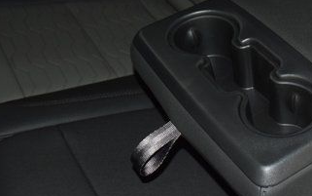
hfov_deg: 29.2
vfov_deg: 19.4
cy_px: 97
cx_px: 287
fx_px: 570
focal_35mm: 67
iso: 2000
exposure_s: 1/60
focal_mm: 22
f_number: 3.5
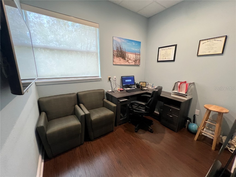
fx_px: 89
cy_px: 88
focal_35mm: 13
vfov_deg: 89.9
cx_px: 118
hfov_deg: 106.2
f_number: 1.8
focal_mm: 1.57
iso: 320
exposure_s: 1/60
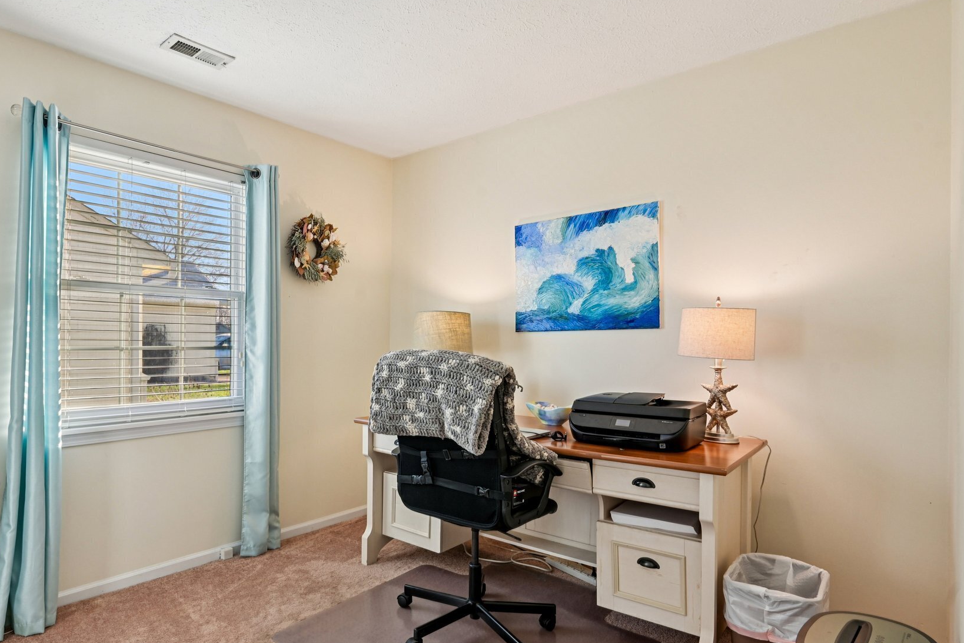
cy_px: 347
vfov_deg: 61.9
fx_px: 536
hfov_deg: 82.4
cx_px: 363
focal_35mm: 20
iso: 250
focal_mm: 16
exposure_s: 1/15
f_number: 8
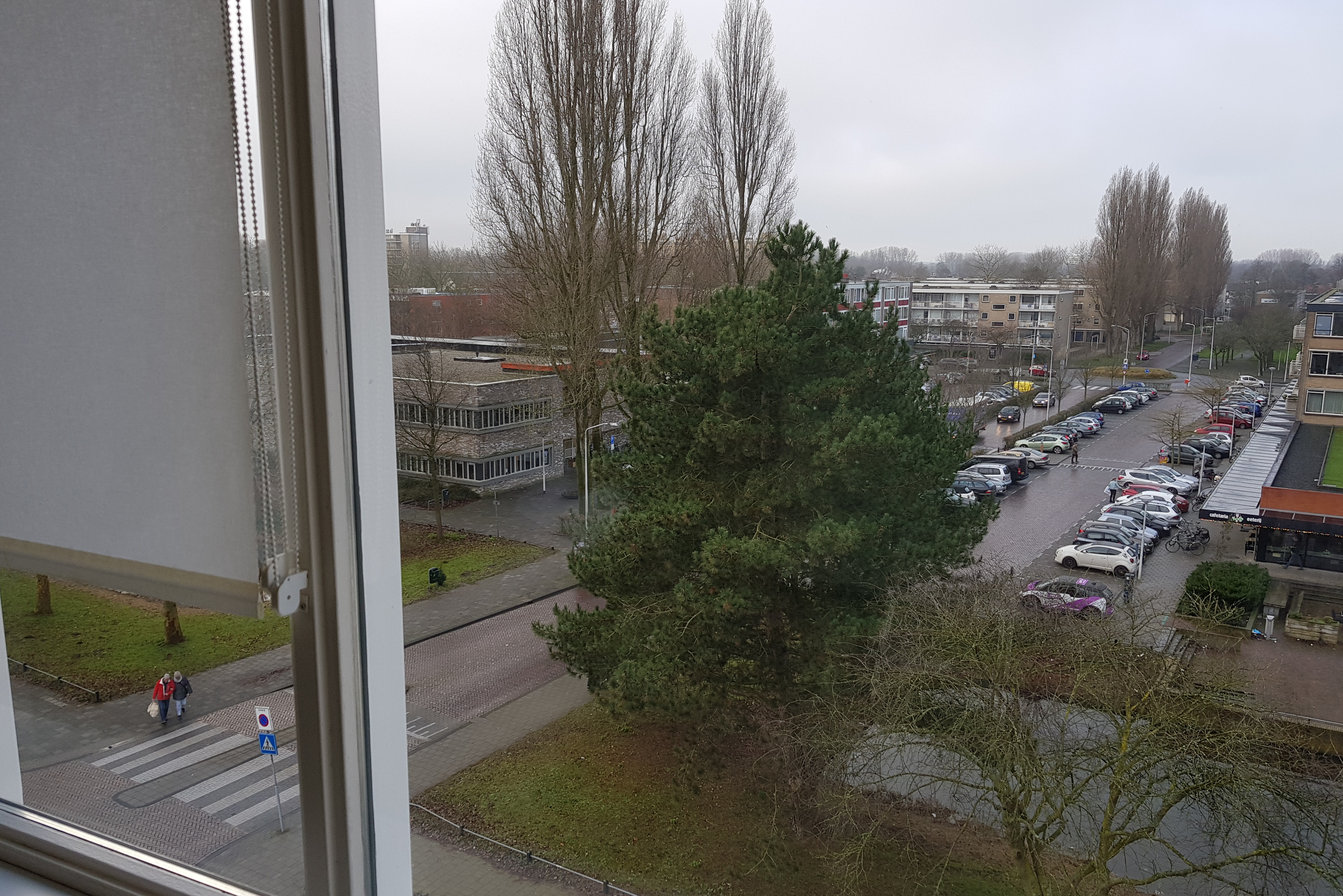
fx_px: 1044
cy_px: 474
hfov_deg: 65.5
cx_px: 670
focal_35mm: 28
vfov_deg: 46.4
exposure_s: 1/301
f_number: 1.7
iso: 40
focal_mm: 4.2
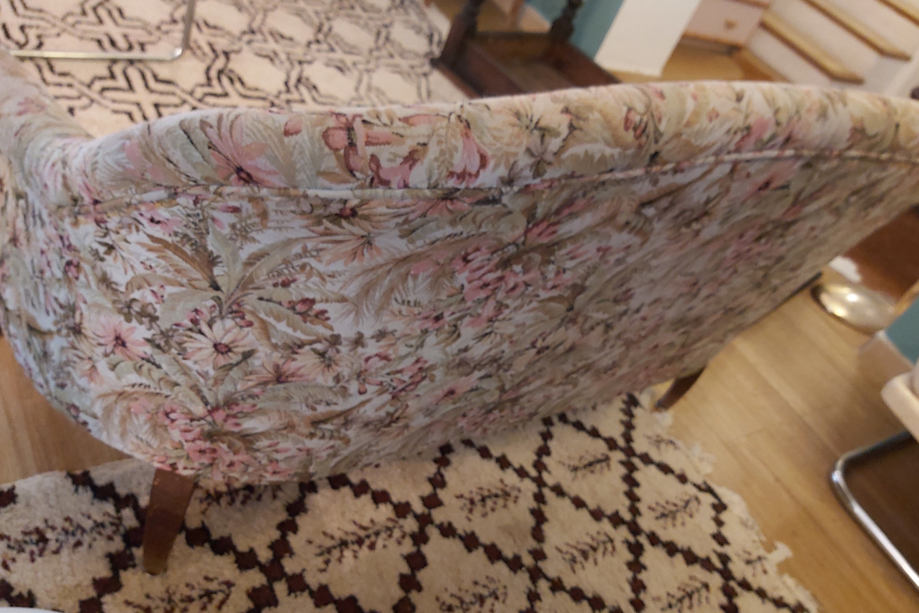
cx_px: 461
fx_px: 715
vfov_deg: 46.3
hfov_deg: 65.5
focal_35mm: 28
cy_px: 334
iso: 800
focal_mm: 3.92
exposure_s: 1/20
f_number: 1.7
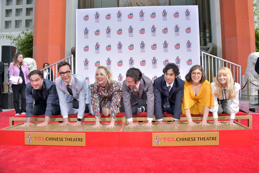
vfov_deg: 46.4
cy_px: 86
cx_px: 130
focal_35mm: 28
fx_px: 201
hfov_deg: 65.5
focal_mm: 28
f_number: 3.5
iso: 160
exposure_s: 1/250
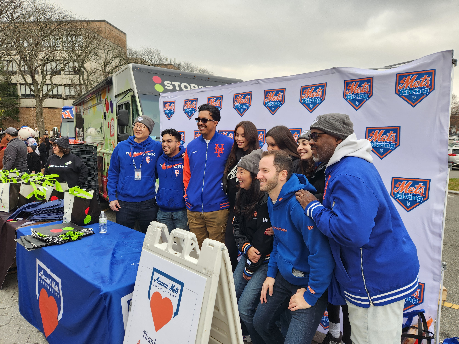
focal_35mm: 23
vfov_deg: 58.9
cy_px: 172
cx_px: 230
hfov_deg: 73.9
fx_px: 305
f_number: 1.8
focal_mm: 5.4
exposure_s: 1/180
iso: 25
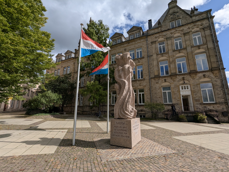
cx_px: 114
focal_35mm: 16
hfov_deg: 94.4
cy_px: 86
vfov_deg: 78.2
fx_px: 106
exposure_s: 1/2381
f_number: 2.2
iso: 45
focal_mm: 2.35
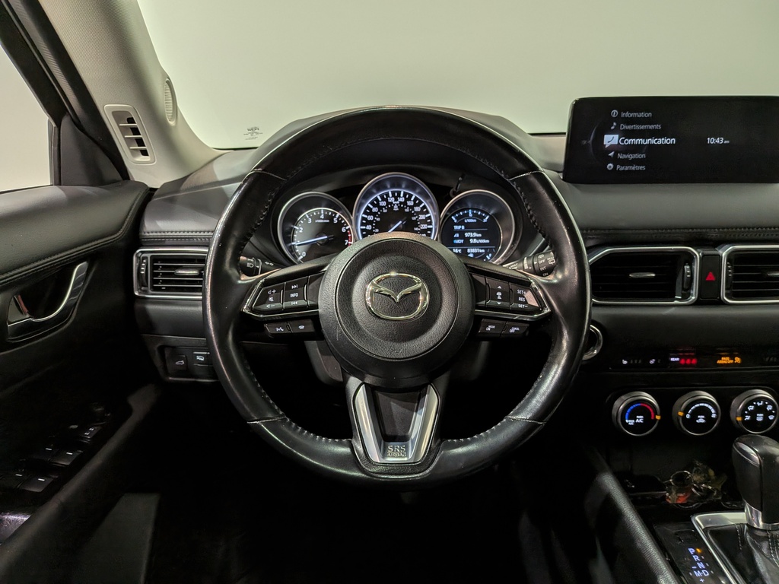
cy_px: 292
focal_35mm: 24
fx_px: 540
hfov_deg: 71.6
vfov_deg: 56.8
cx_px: 390
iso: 29
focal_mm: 4.53
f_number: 1.7
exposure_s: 1/73.5
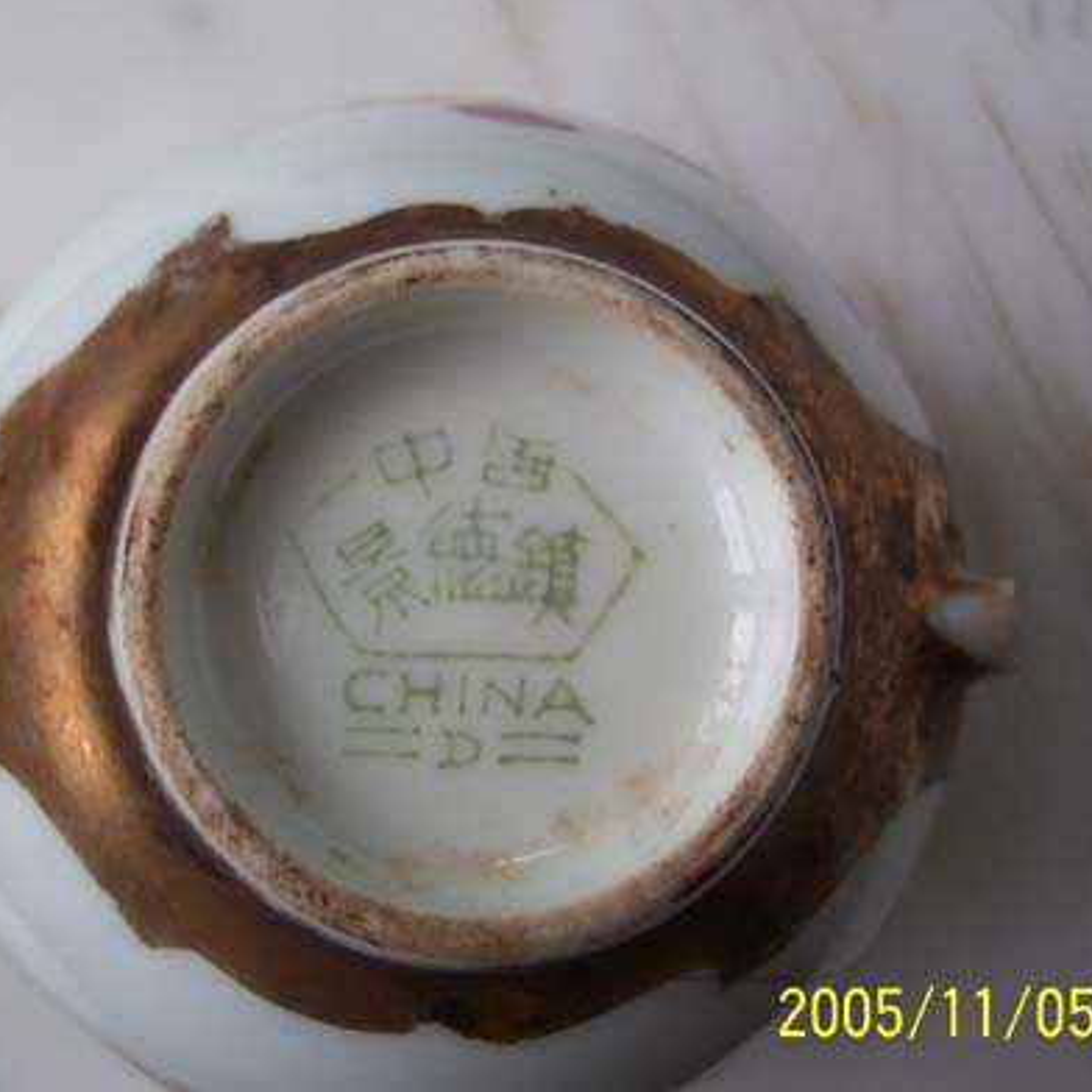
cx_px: 439
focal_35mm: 49
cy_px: 542
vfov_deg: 34.7
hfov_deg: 34.6
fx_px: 1749
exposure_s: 1/250
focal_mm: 8
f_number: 2.8
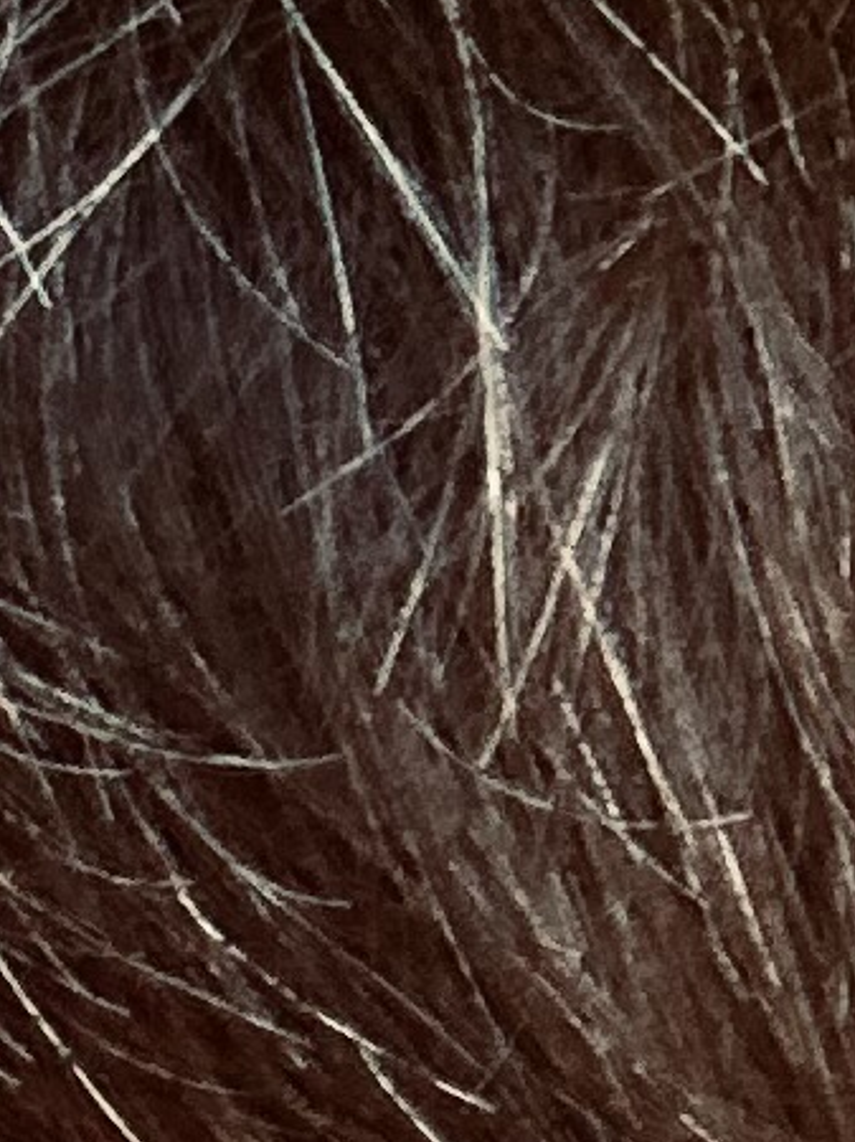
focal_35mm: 206
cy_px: 2840
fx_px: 6791
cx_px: 13
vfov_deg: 8.7
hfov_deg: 7.2
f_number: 1.9
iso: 64
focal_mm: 2.69
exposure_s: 1/121
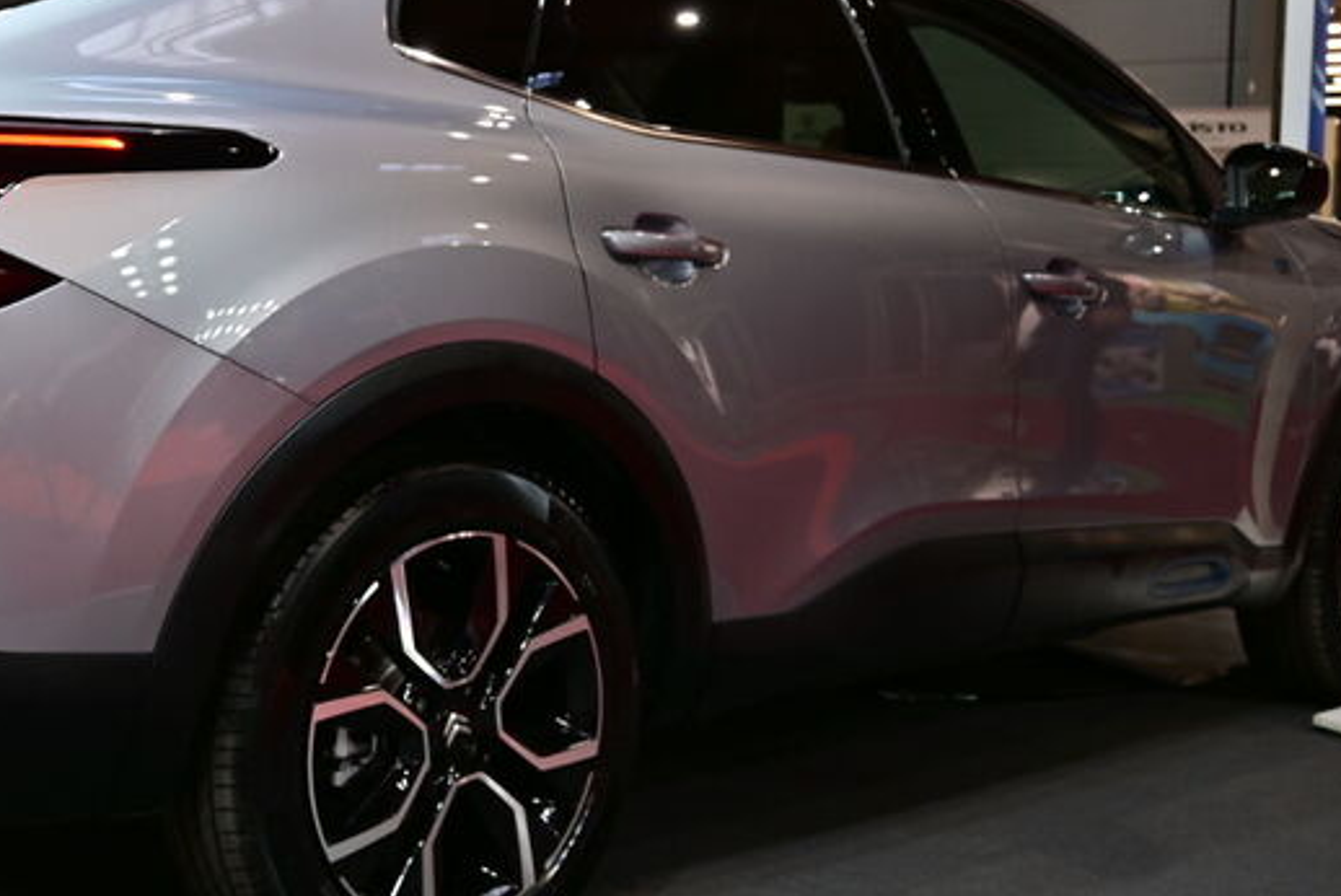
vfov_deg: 27.0
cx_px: 318
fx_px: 1863
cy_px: 357
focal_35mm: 50
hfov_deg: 38.5
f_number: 3.5
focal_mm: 18
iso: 100
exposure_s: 1/40
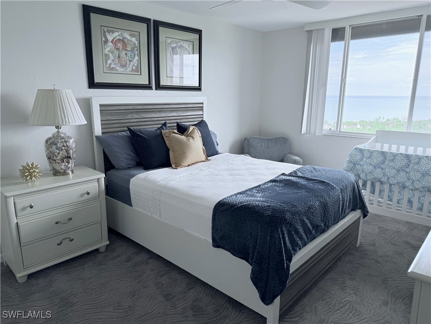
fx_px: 299
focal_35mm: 24
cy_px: 162
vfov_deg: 56.8
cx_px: 216
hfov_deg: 71.6
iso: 64
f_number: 1.78
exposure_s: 1/204
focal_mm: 6.76
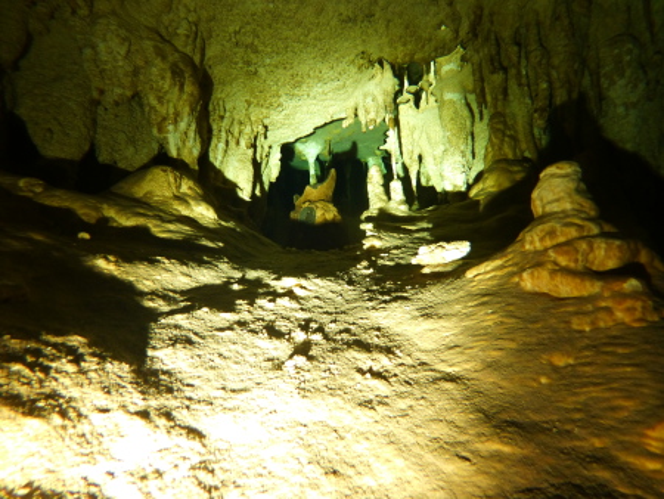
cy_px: 250
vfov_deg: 56.9
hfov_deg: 71.6
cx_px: 332
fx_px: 461
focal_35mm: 24
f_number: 3.3
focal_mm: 4.3
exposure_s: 1/25
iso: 400
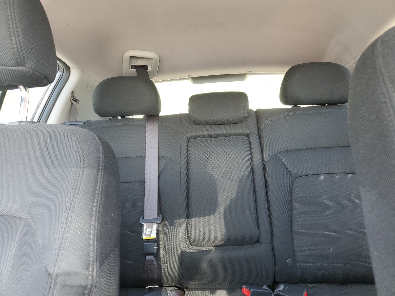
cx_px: 198
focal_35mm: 26
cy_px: 148
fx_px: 297
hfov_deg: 67.3
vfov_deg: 53.1
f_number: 1.5
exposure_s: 1/60.2
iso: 130
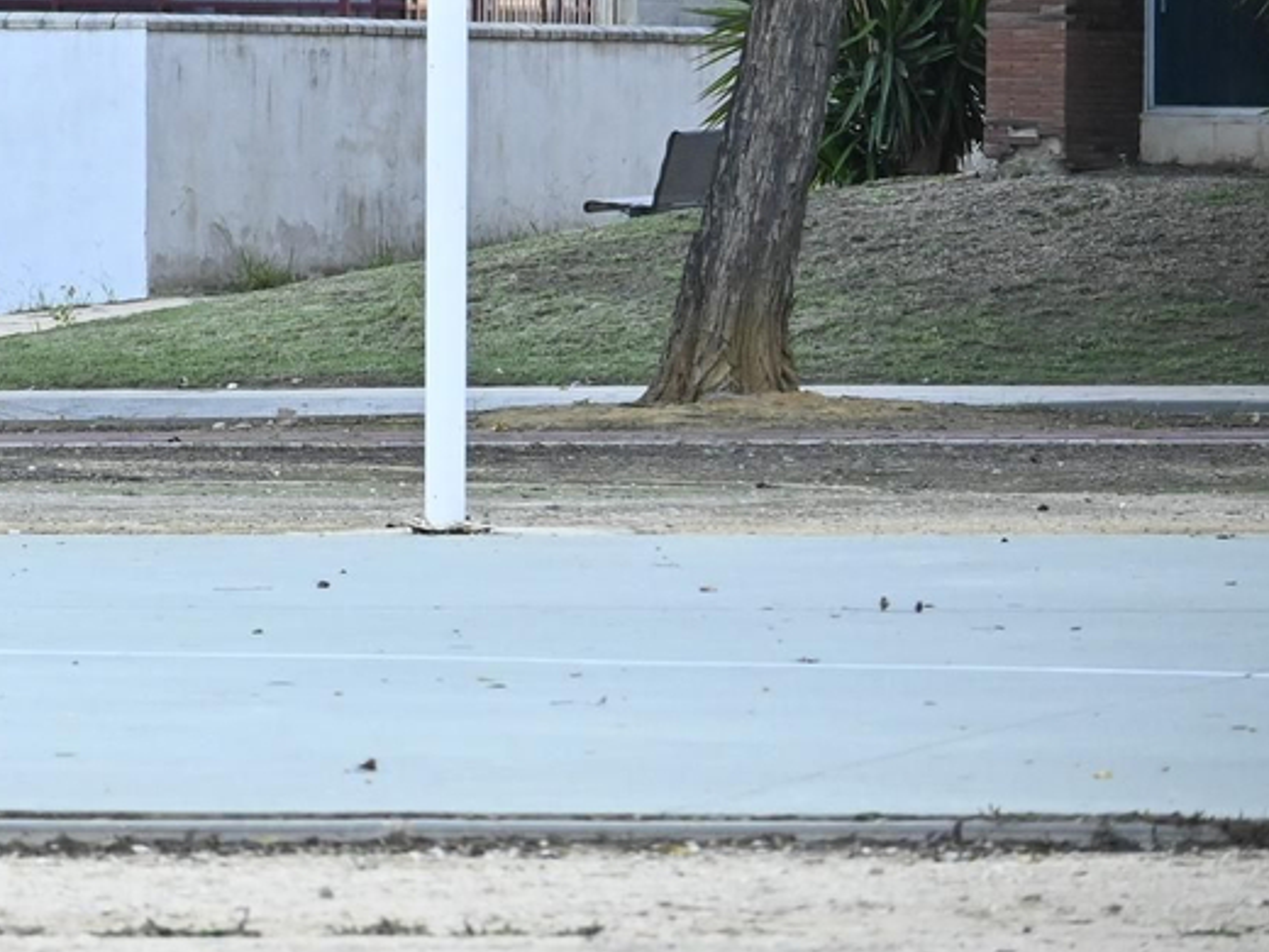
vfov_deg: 3.0
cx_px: -515
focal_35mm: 488
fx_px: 17890
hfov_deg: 4.0
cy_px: -198
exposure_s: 1/320
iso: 1800
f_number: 5.6
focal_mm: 110
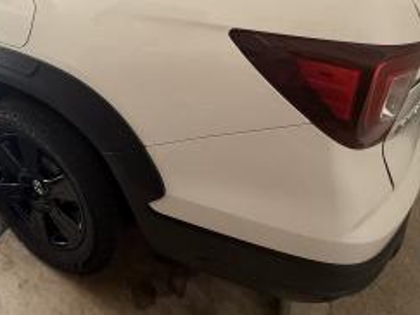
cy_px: 9
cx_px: 83
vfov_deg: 42.4
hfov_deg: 57.1
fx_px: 352
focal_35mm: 29
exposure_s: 1/99
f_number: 2.2
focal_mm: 2.22
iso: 160
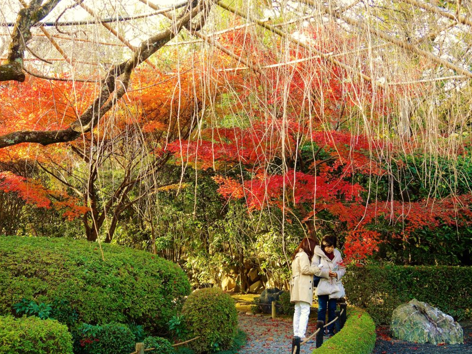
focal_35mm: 51
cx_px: 234
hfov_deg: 37.5
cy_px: 177
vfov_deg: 28.6
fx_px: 695
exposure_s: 1/60
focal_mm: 11
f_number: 2.8
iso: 80
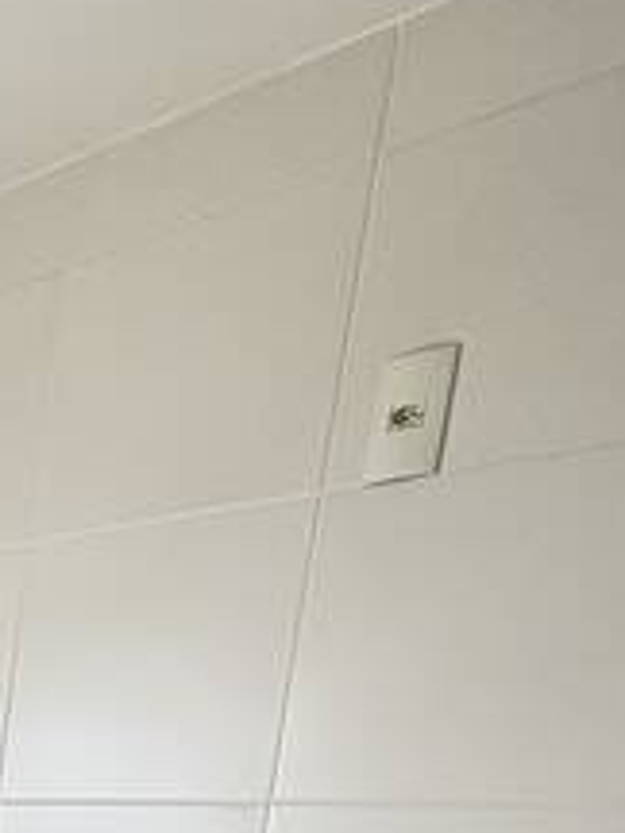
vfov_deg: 22.3
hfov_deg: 17.6
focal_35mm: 70
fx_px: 1685
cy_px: 1284
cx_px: -451
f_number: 2.2
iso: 100
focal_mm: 2.22
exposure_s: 1/134
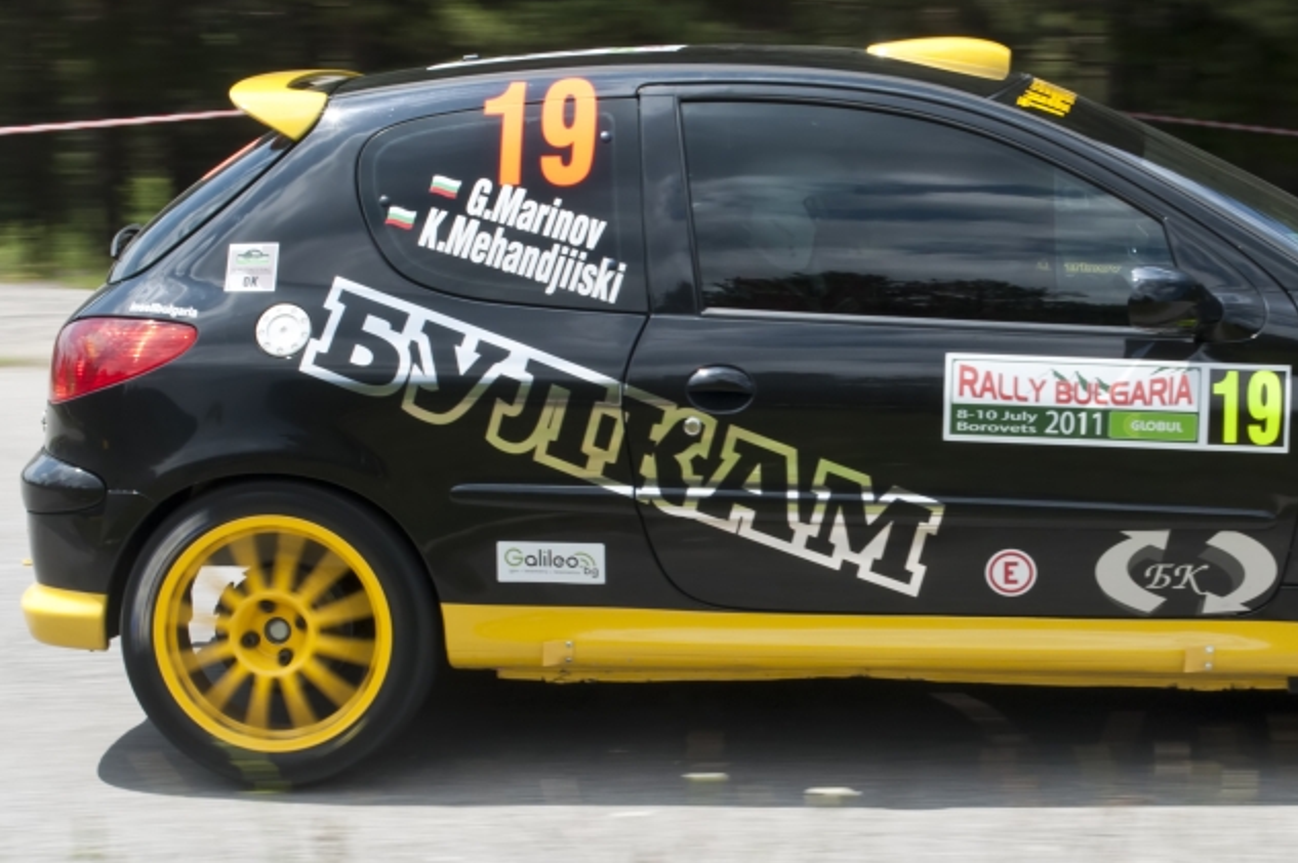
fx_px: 3495
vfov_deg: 14.1
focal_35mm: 97
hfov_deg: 20.9
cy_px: 494
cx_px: 972
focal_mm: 40
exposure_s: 1/160
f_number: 20
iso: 400
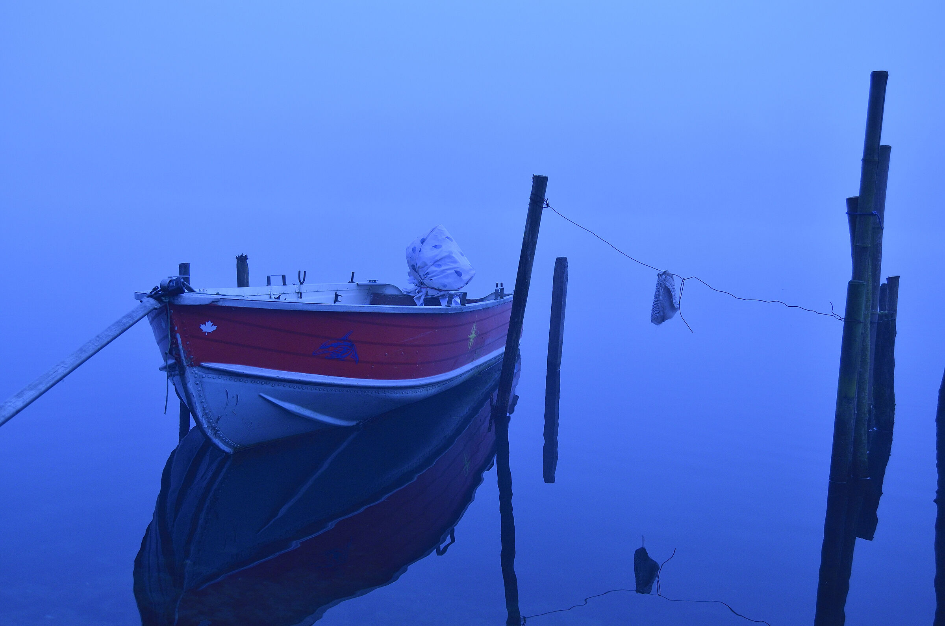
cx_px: 472
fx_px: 943
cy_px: 313
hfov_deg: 53.2
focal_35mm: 36
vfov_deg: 36.7
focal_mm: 24
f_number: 5.6
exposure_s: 1/100
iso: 400
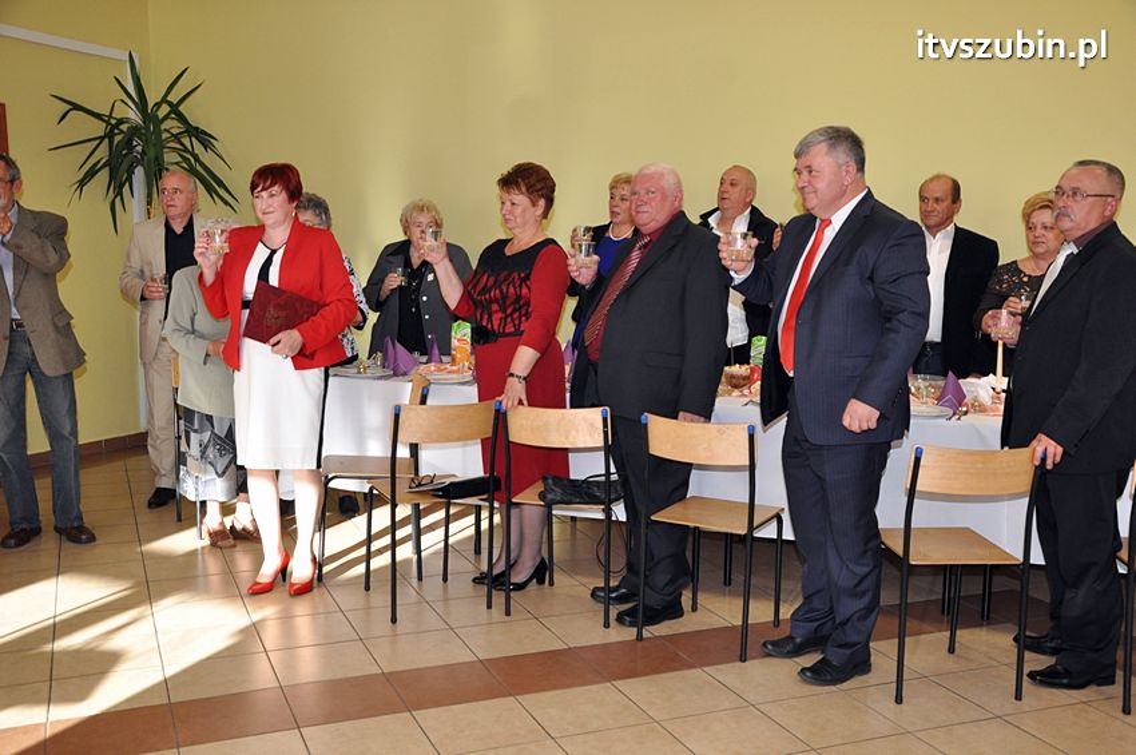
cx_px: 568
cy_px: 378
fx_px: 1182
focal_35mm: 38
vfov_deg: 35.4
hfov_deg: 51.3
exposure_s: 1/125
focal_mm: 25
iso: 800
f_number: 5.6
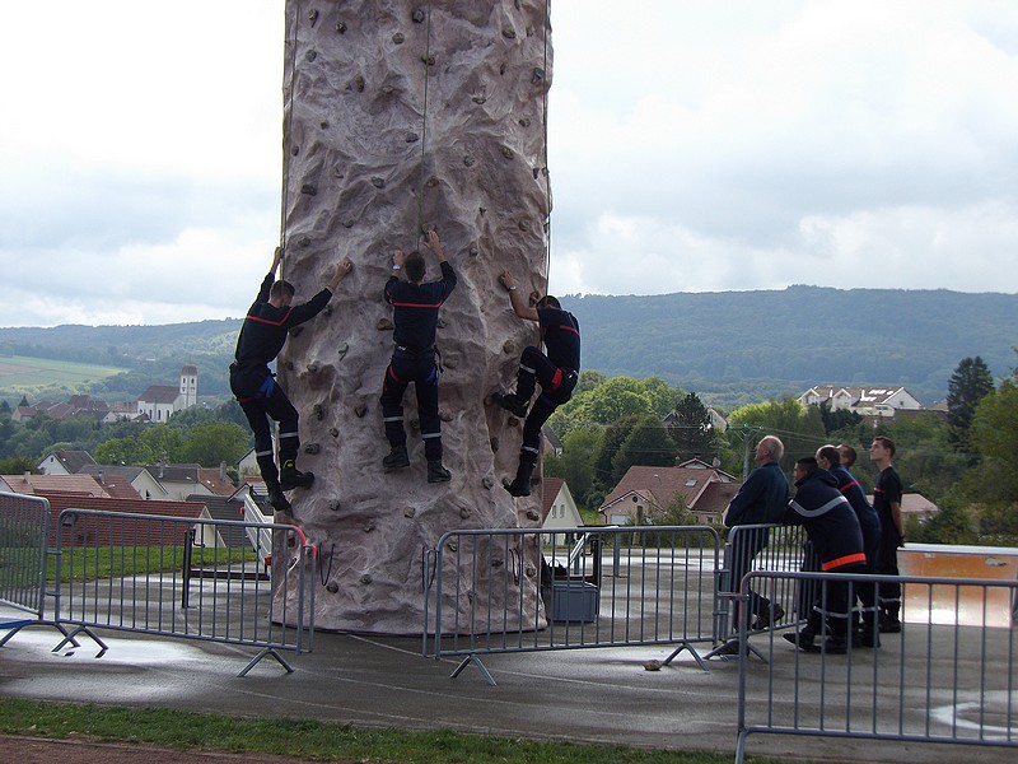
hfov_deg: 28.2
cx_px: 509
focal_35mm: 69
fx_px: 2029
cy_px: 382
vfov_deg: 21.3
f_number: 3.8
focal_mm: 12.2
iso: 100
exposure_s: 1/400
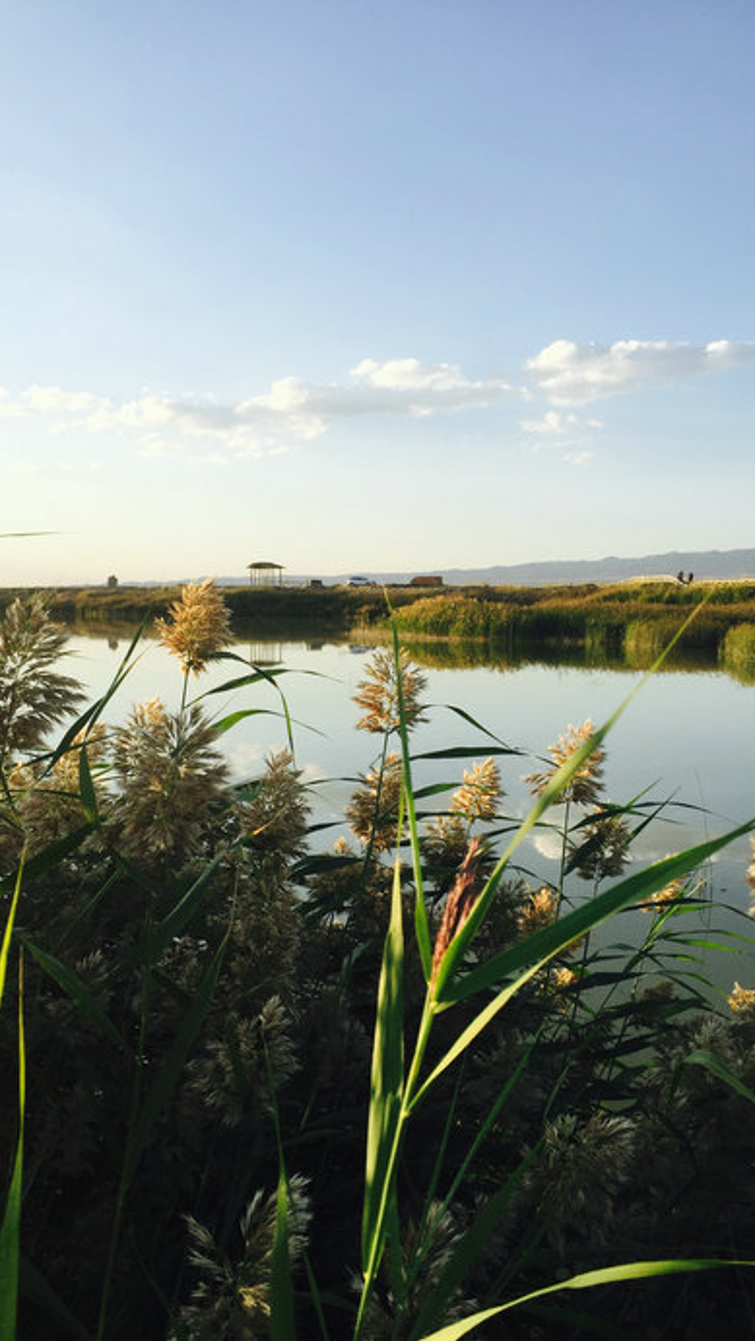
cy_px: 668
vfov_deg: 61.0
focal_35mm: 32
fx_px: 1138
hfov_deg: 36.7
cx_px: 399
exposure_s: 1/879
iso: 32
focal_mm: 4.15
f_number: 2.2
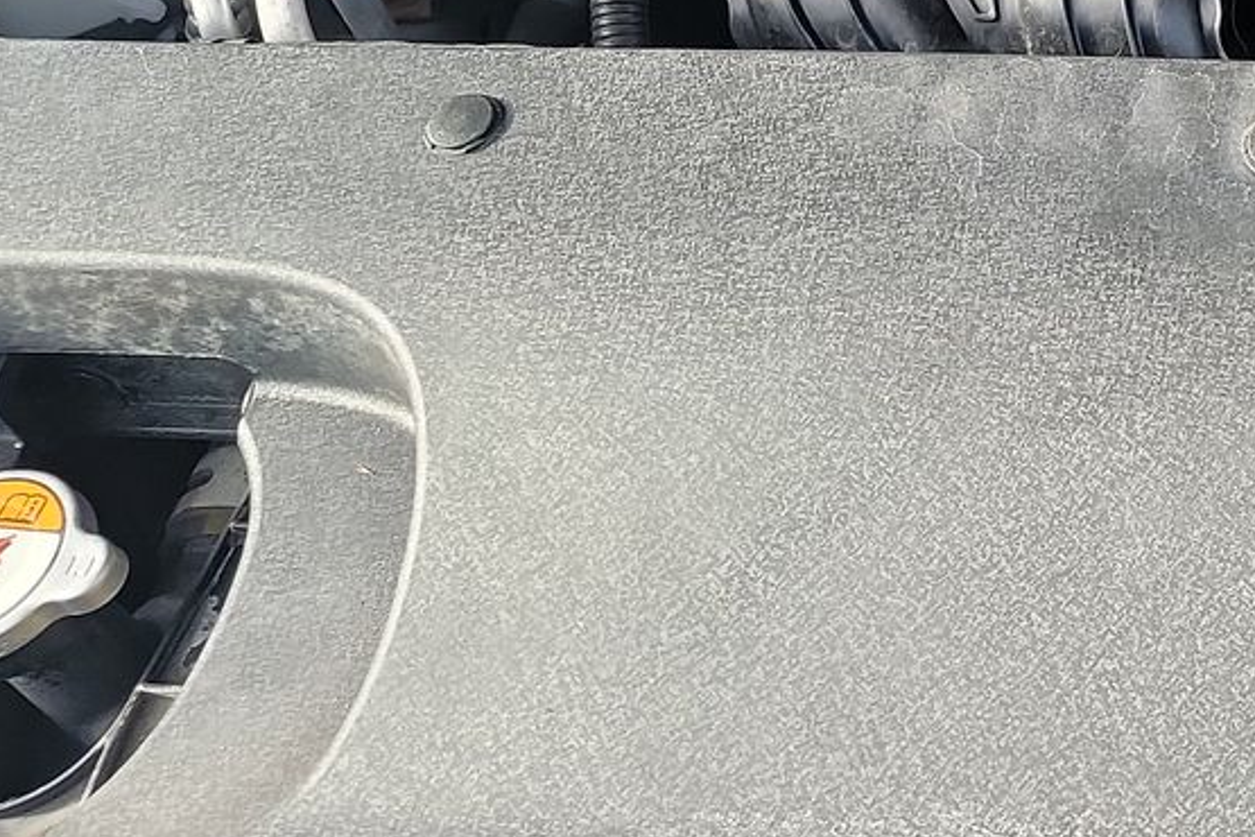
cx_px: 1619
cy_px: -339
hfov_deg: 24.6
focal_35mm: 72
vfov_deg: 17.4
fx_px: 2510
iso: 66
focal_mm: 6.7
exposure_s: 1/119
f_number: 1.8
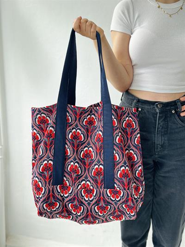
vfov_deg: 39.6
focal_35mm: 48
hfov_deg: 30.3
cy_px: 124
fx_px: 342
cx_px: 92
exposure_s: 1/194
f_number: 1.78
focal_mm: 6.86
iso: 80
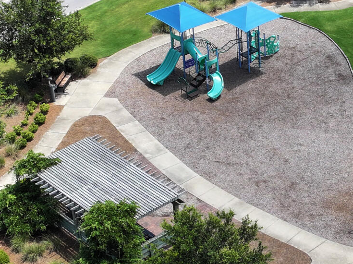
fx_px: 999
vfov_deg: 15.1
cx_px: 333
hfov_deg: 19.6
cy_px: 136
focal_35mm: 98
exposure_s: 1/1250
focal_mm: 12.29
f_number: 2.8
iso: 100
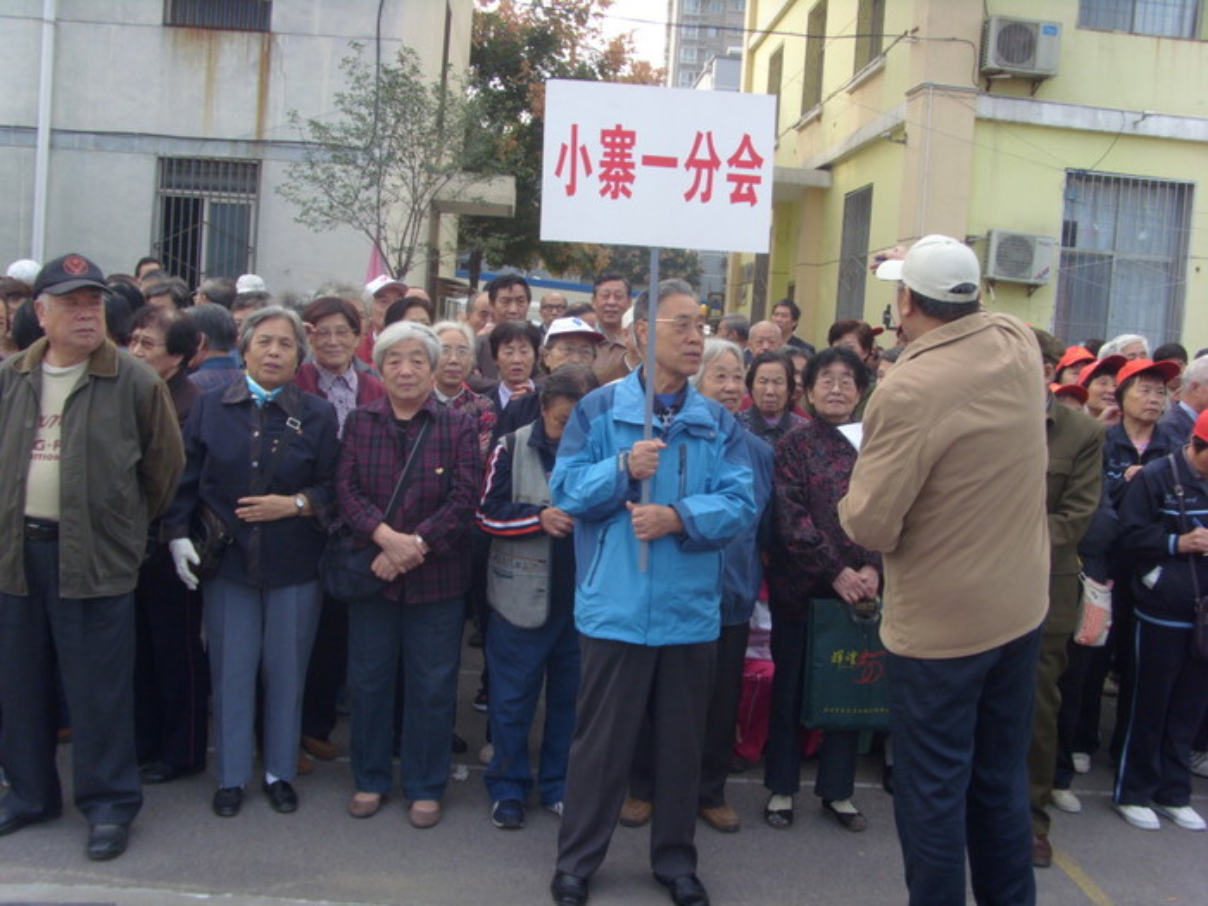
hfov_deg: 51.4
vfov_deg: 39.7
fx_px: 1256
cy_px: 453
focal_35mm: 36
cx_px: 604
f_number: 3.5
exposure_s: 1/180
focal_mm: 6
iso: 80
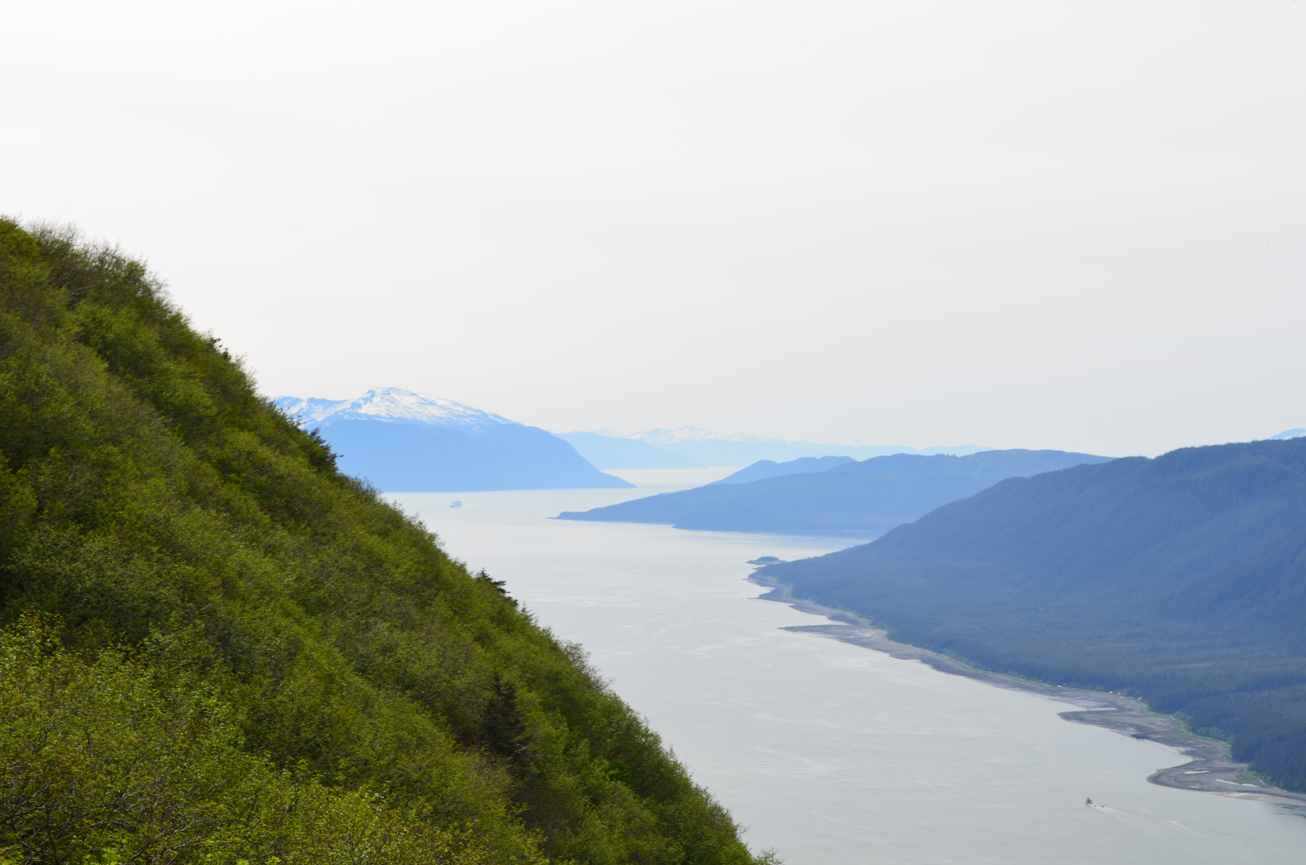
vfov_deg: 16.5
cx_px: 653
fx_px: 2987
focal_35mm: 82
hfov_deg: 24.7
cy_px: 432
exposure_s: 1/160
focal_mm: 55
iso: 100
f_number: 11
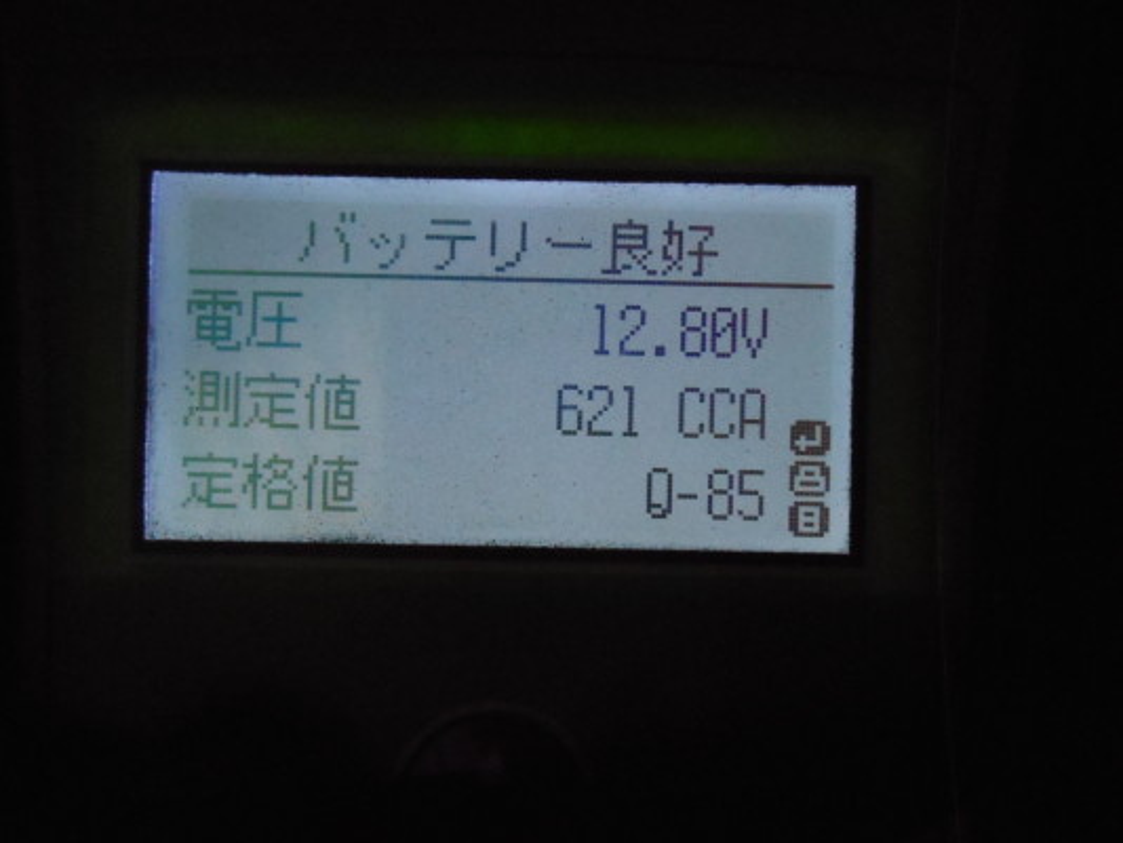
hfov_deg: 67.3
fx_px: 844
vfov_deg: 53.1
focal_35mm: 26
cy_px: 422
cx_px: 562
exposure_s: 1/320
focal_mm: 4.7
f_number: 3.4
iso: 800
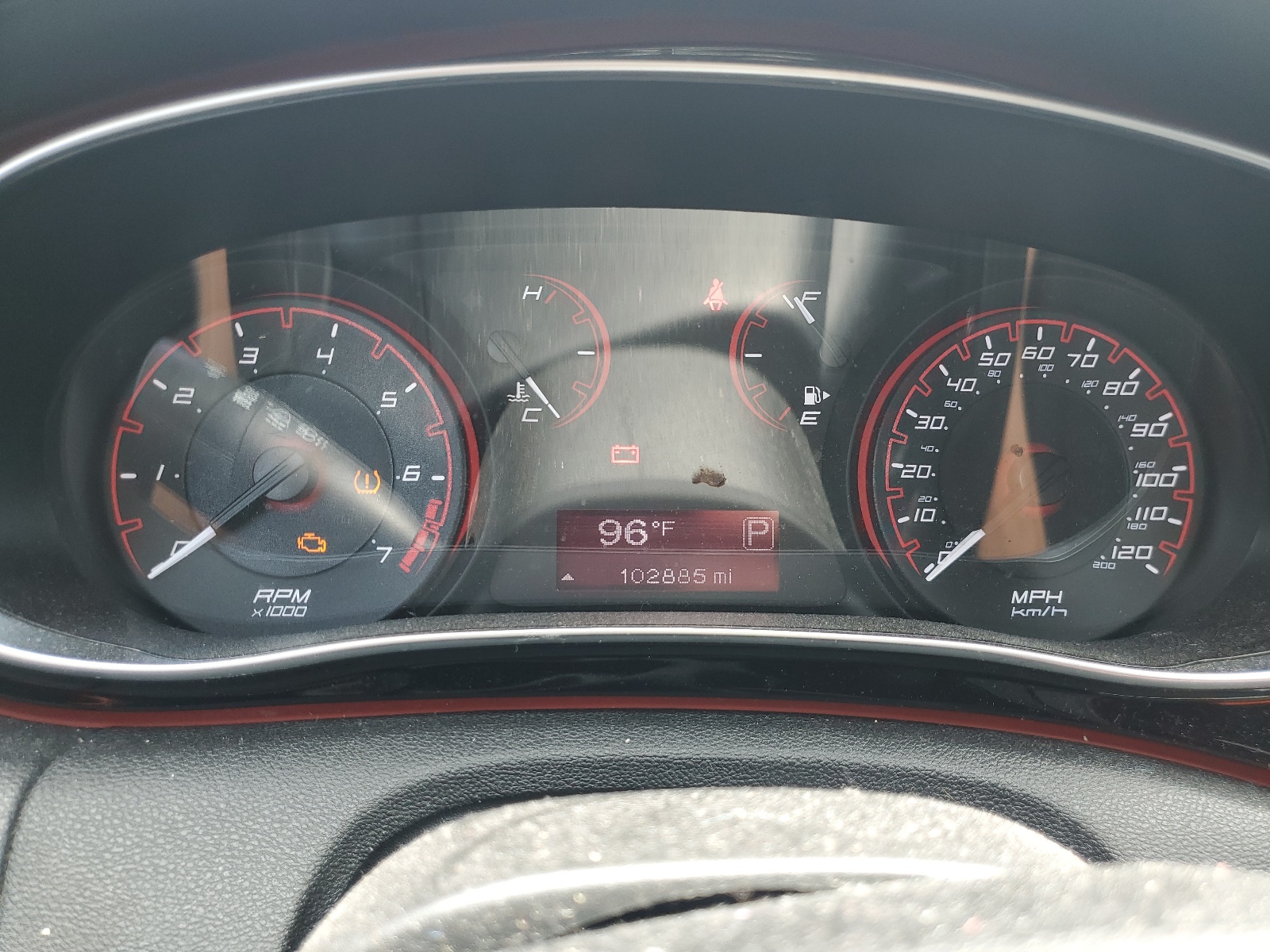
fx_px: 954
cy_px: 476
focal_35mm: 26
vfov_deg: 53.1
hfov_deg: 67.3
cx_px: 635
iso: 50
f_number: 1.5
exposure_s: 1/100
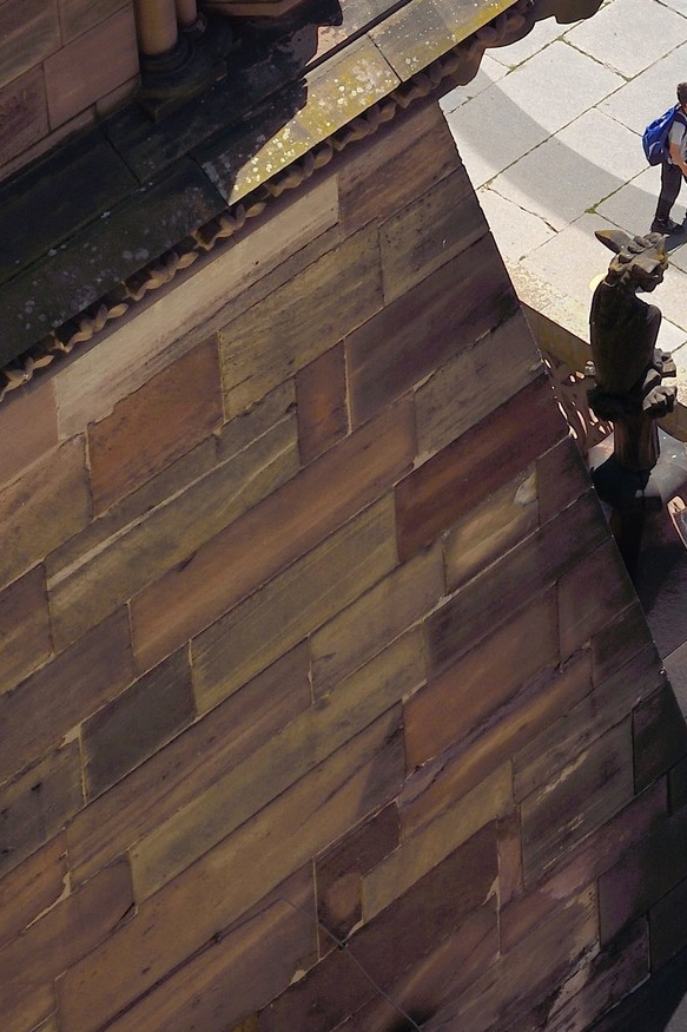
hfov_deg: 7.1
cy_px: -255
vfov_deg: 10.5
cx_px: 846
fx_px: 5498
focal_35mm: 192
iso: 200
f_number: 16
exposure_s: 1/250
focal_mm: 70
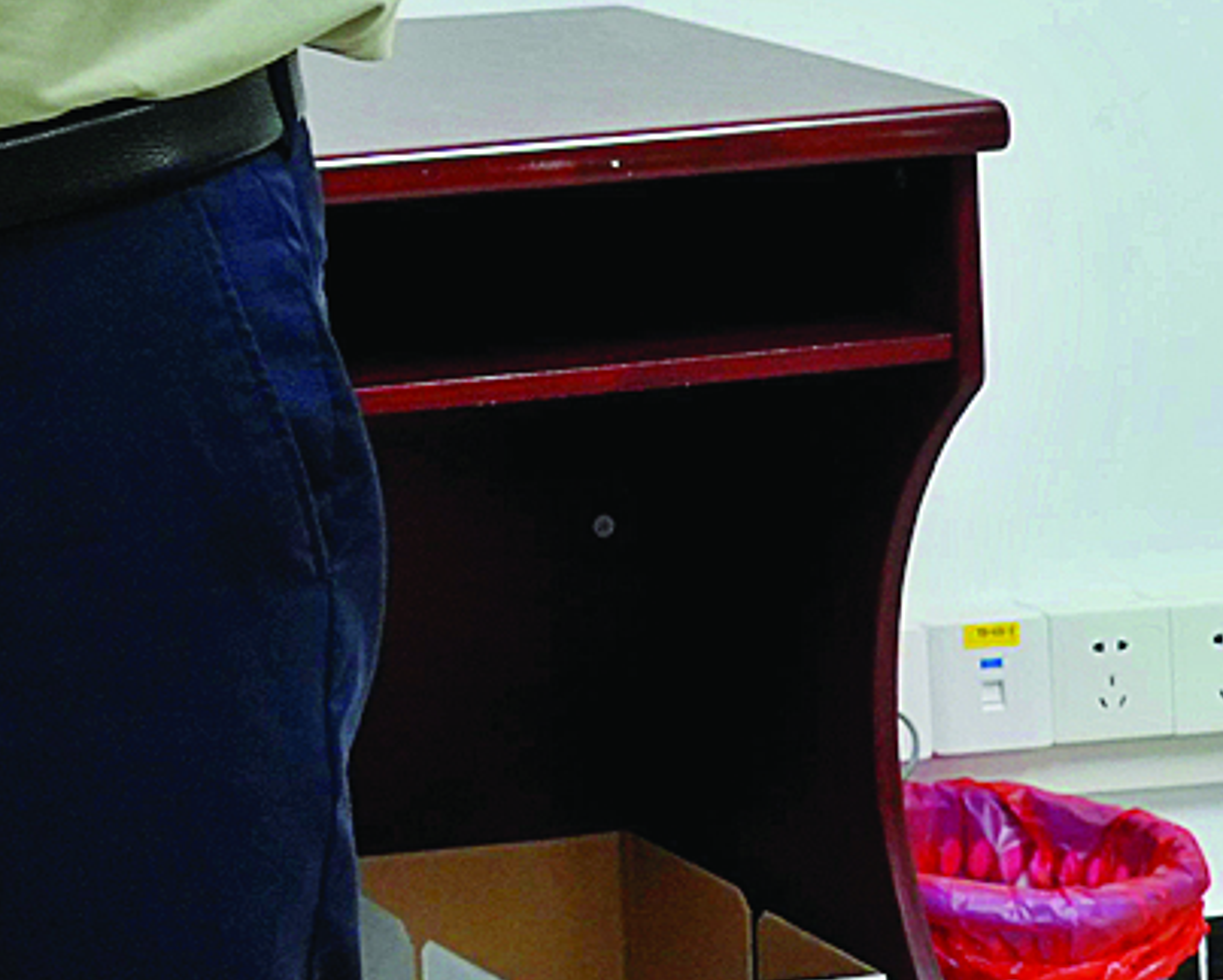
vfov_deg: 9.6
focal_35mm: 153
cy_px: -840
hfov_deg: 11.3
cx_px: -1241
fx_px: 5542
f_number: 4.5
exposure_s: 1/125
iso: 800
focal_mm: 29
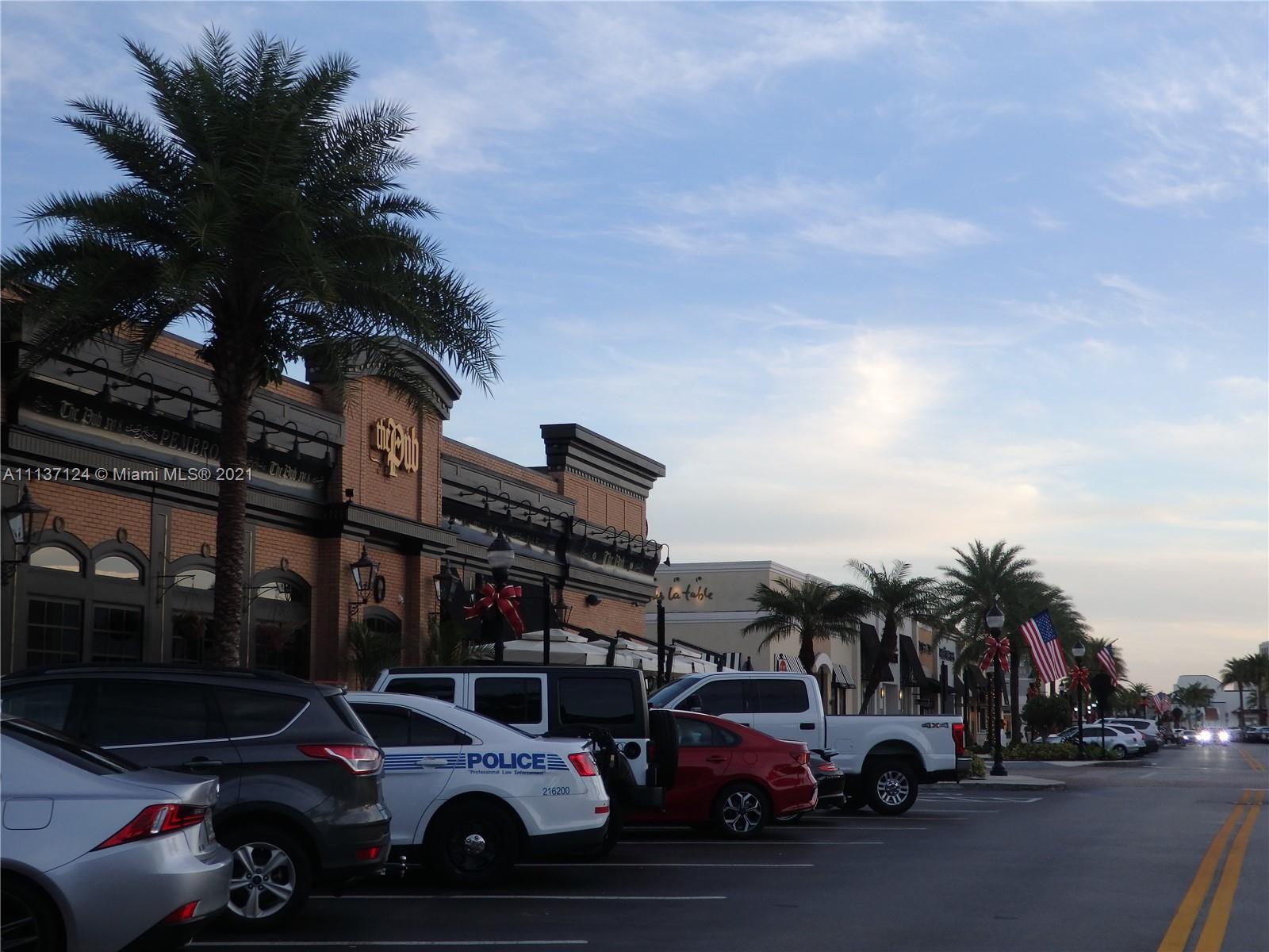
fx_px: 1796
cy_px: 476
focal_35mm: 49
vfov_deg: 29.7
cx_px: 634
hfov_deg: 38.9
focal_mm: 8.9
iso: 125
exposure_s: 1/160
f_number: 4
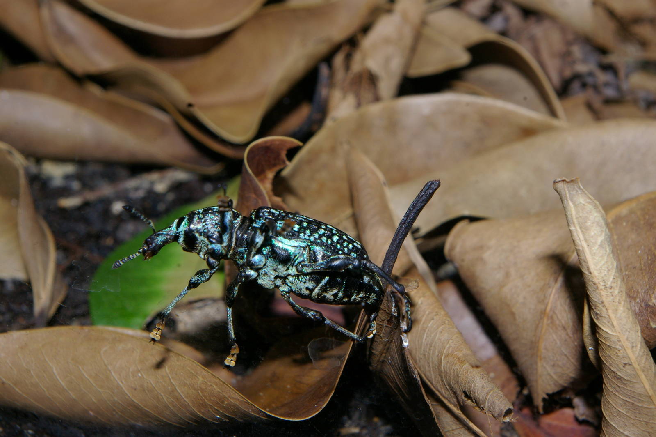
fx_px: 1502
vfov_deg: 16.5
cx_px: 328
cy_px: 218
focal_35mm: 82
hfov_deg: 24.6
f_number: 16
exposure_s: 1/60
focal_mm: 55
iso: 400
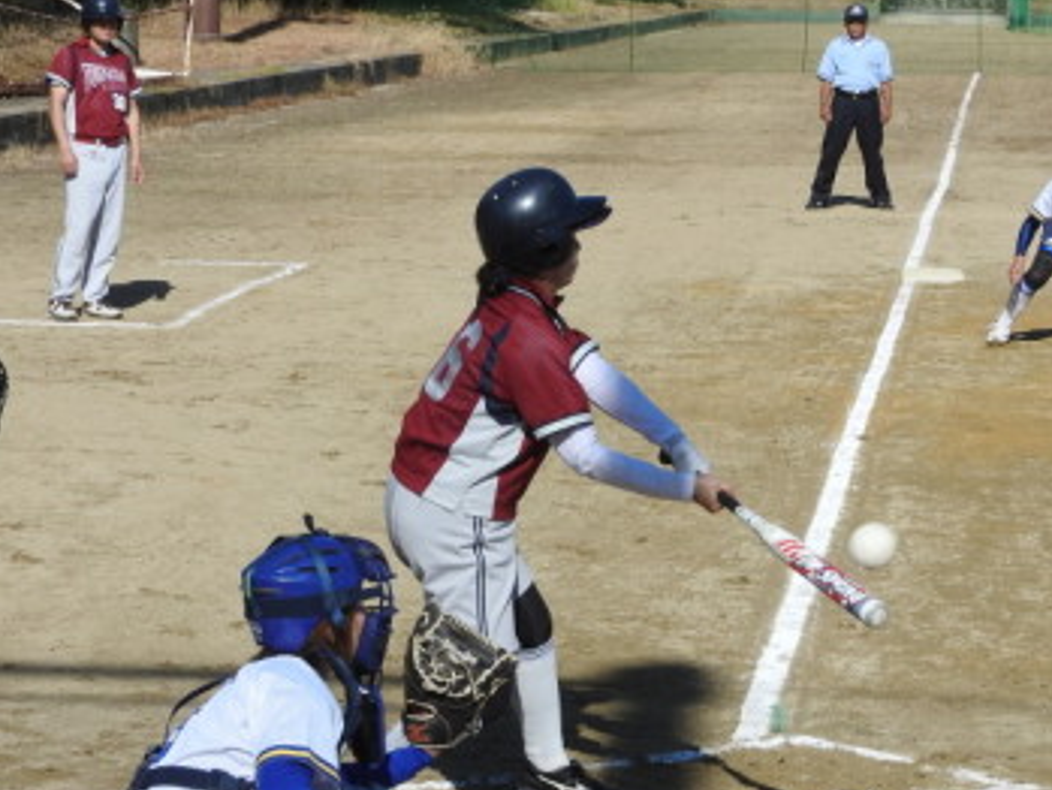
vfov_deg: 10.2
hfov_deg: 13.5
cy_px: 567
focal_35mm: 146
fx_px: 4439
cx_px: 660
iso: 100
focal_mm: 15.2
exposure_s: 1/1000
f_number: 4.5
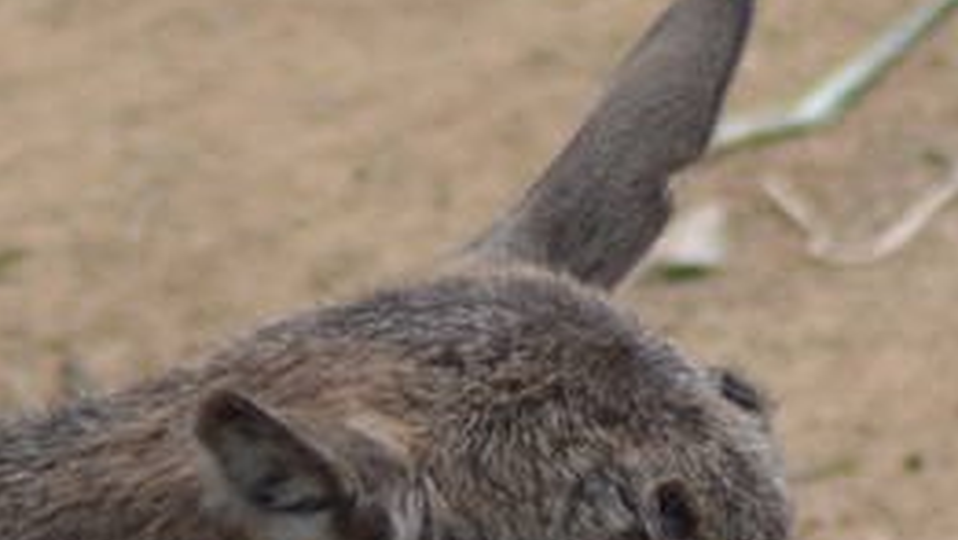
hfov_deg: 1.2
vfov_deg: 0.7
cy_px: 1484
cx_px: -683
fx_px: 45261
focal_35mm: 1781
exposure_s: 1/640
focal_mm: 185
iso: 800
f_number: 4.5
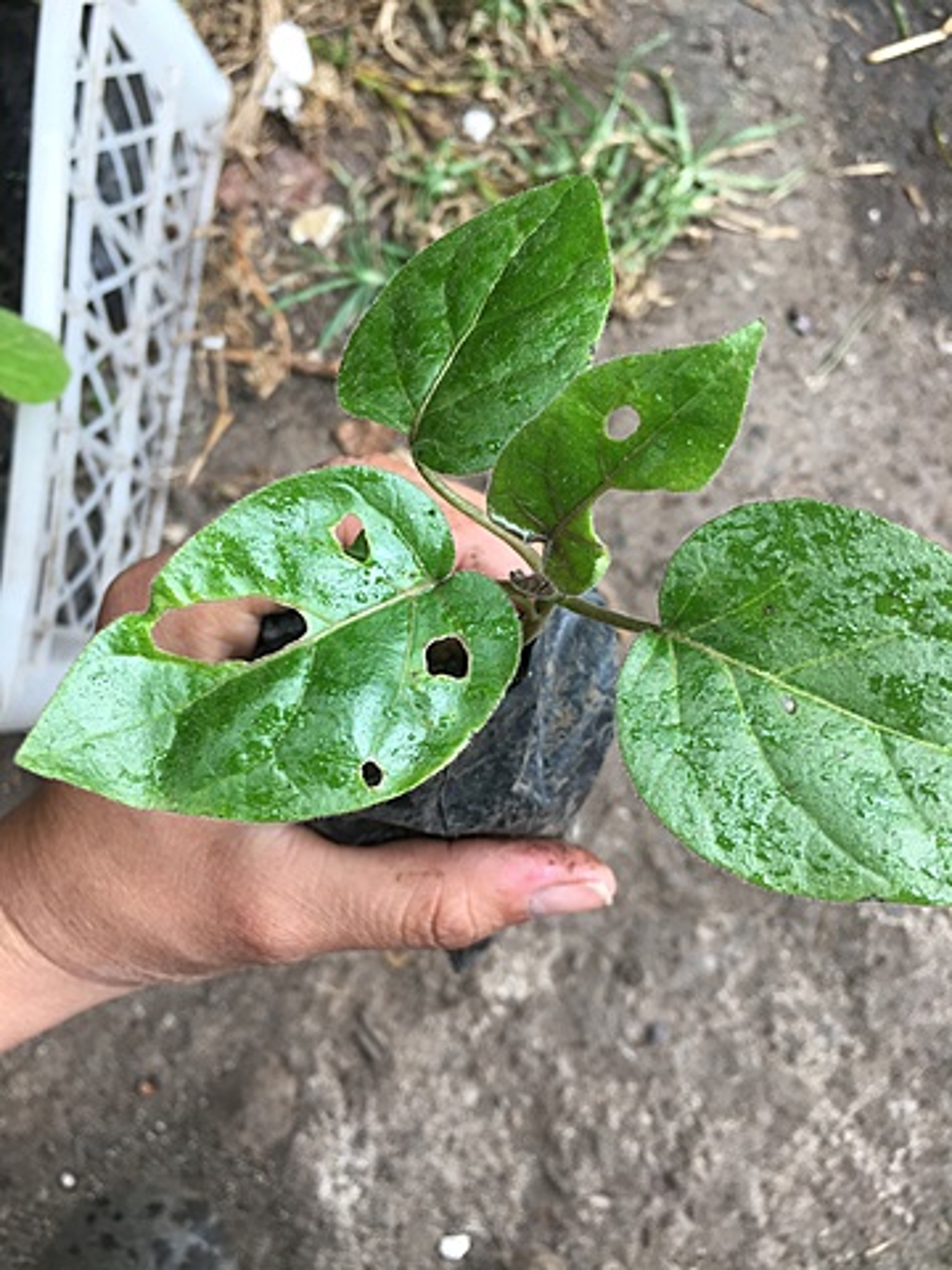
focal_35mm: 29
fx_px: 1063
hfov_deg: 48.2
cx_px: 476
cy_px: 635
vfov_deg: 61.7
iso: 32
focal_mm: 4.15
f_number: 2.2
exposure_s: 1/120
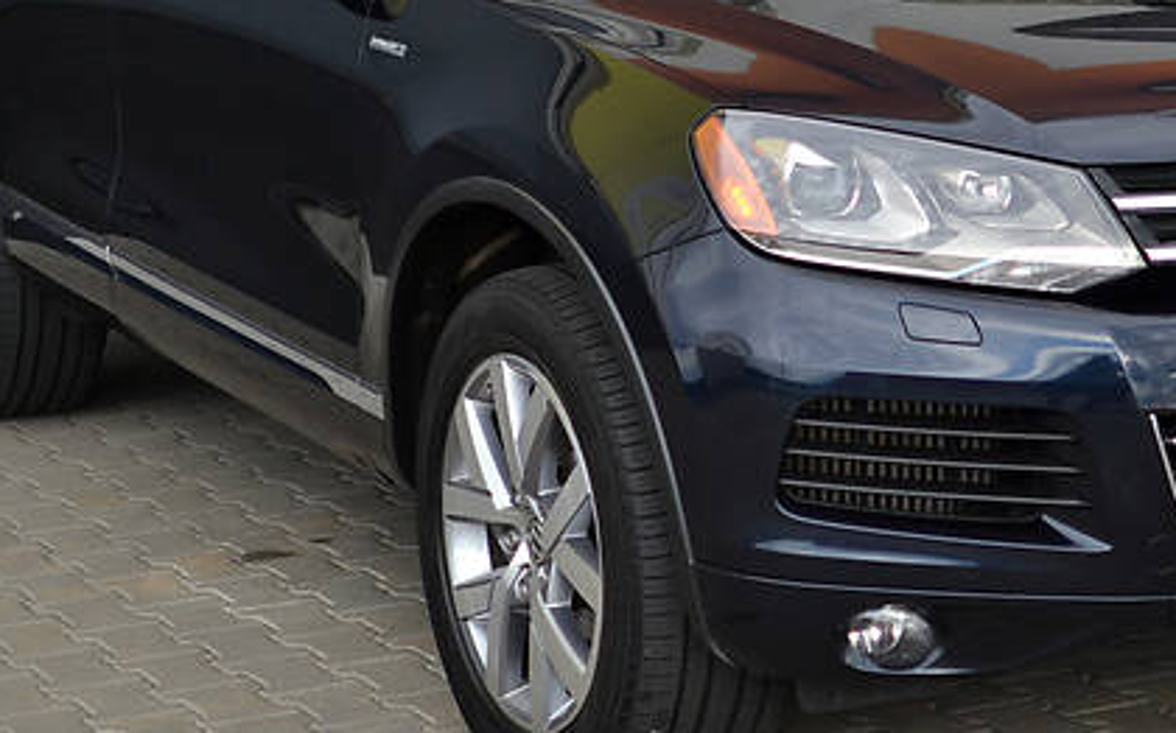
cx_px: 778
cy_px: 161
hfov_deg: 20.3
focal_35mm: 102
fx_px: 3266
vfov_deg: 12.8
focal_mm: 35
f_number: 1.8
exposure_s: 1/1600
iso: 100
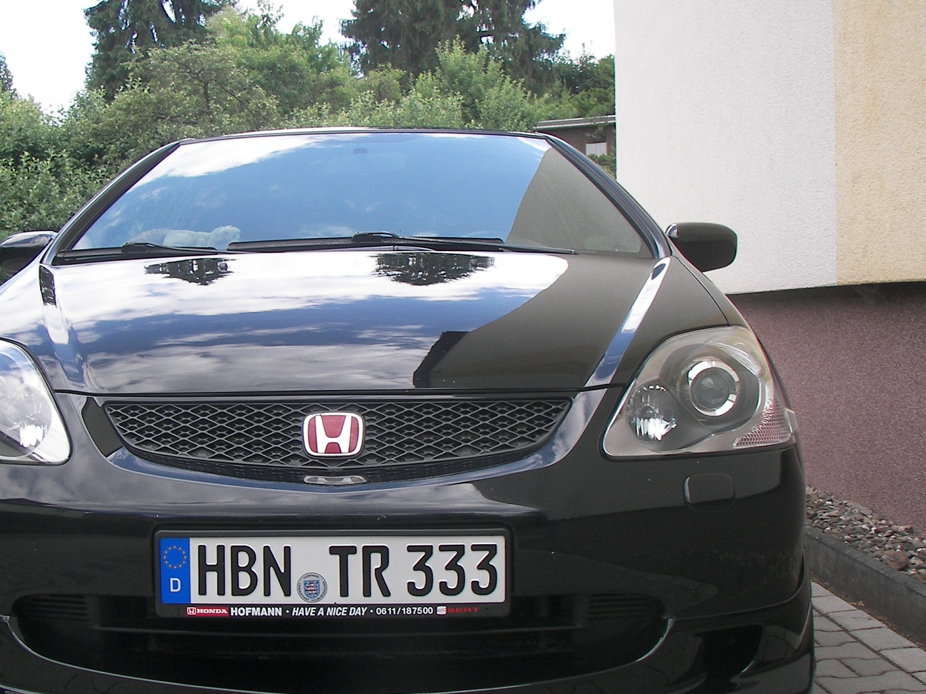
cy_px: 405
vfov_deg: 30.2
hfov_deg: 39.5
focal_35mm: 48
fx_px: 1284
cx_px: 373
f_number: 2.8
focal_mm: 6
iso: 50
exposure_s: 1/160
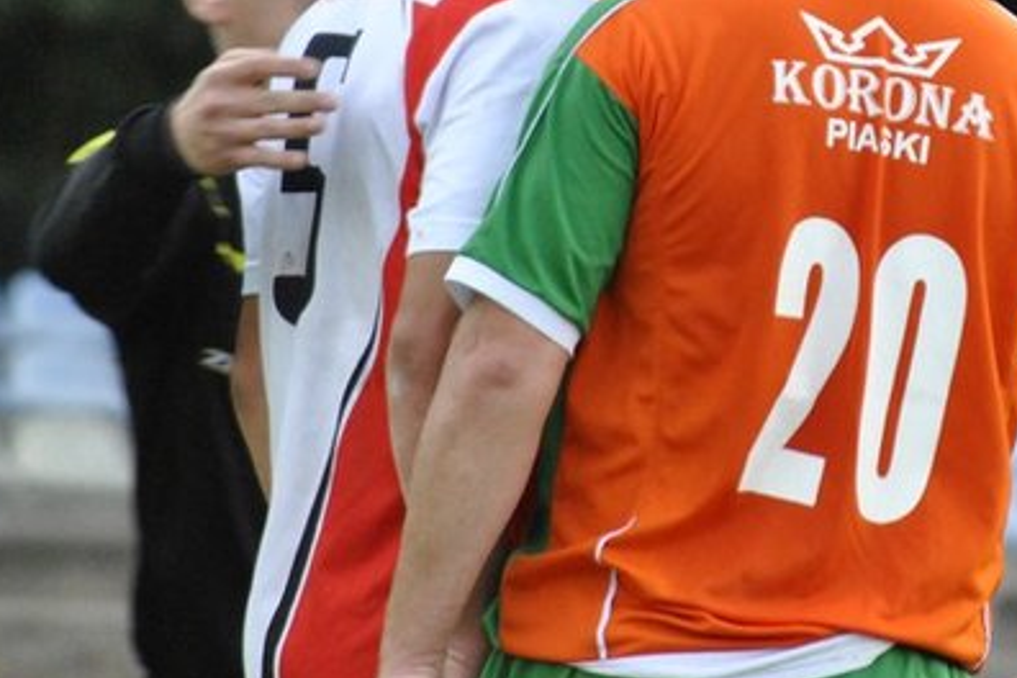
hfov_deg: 4.2
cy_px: 140
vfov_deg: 2.8
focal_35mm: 492
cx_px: 817
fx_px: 13898
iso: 800
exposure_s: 1/250
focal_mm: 200
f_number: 5.6
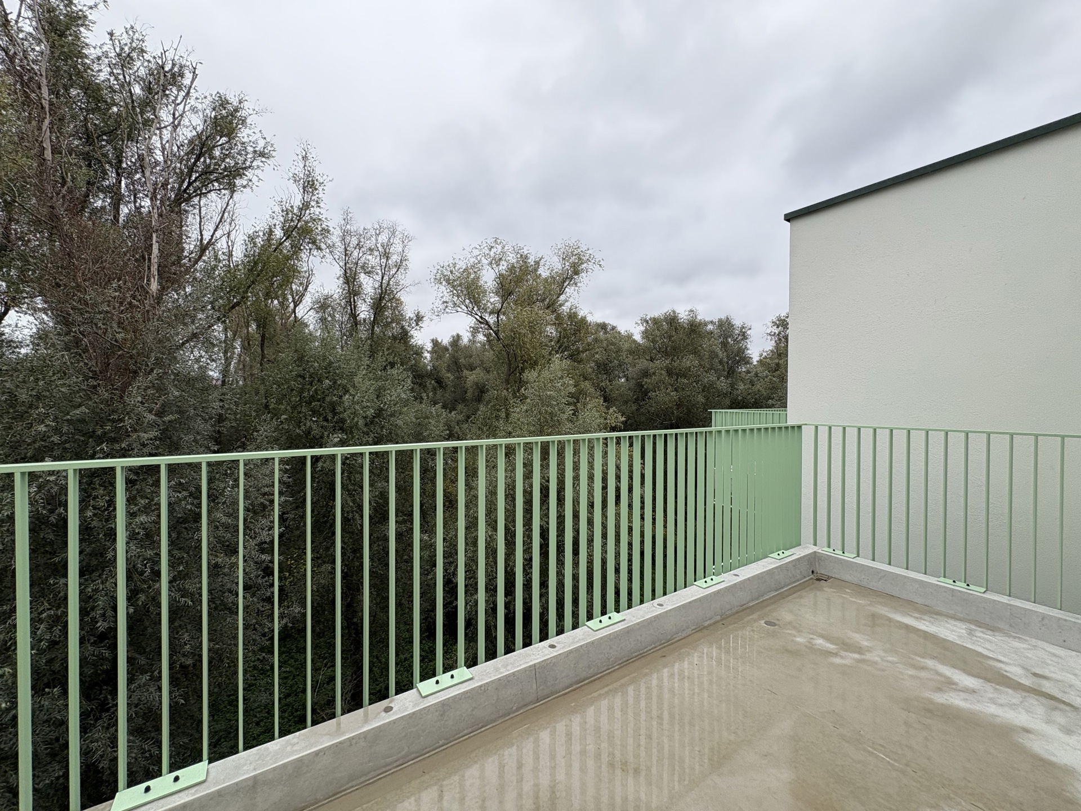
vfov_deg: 85.7
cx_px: 540
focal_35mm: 14
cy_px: 406
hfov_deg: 102.1
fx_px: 437
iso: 40
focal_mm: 2.22
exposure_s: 1/405
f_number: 2.2
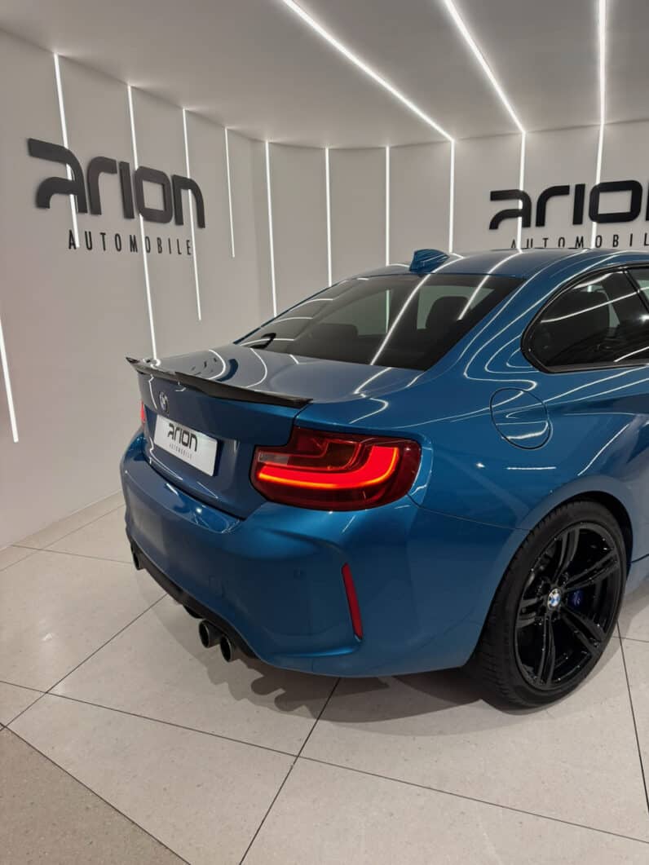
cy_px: 432
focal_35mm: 24
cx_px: 324
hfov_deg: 56.8
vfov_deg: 71.6
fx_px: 600
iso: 160
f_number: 1.78
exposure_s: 1/100
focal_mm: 6.76
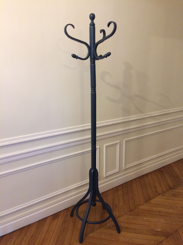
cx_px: 92
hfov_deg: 48.2
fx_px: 204
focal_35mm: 29
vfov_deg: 61.7
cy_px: 122
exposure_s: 1/25
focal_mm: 4.15
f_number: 2.2
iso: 320
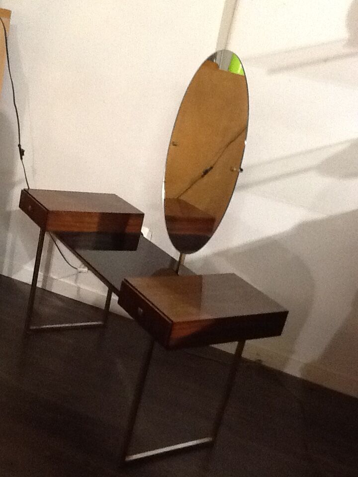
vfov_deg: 42.9
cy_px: 238
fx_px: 607
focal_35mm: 44
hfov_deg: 32.9
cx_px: 179
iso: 320
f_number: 2.4
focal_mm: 2.03
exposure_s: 1/20
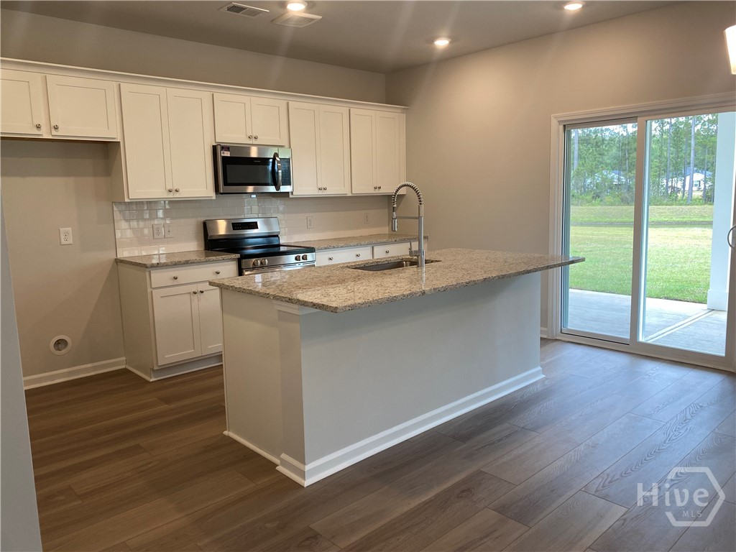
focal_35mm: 26
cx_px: 368
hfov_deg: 67.3
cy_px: 276
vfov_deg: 53.1
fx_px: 553
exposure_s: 1/120
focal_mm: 4.25
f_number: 1.8
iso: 80
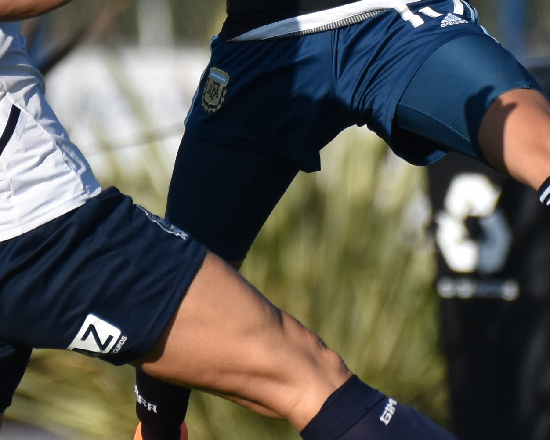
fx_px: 54909
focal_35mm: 3374
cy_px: -116
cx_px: 388
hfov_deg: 0.6
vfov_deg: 0.5
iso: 400
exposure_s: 1/1600
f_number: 6.3
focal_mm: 500
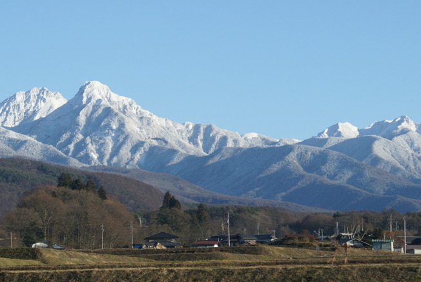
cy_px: 161
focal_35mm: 165
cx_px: 154
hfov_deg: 12.4
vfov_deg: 8.3
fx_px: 1931
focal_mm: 70
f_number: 8
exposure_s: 1/125
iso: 100
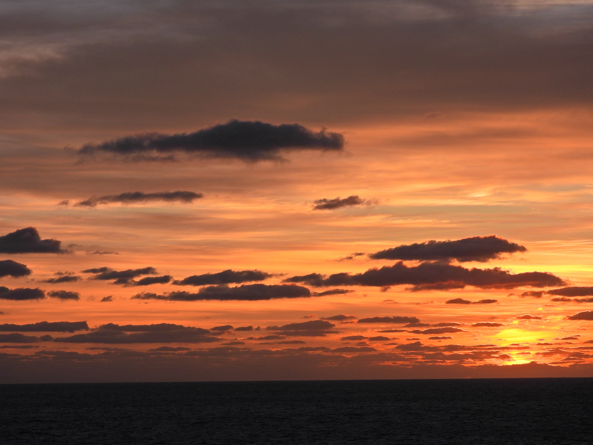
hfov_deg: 15.8
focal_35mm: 125
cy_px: 222
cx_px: 296
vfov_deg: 11.9
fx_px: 2141
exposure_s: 1/800
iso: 100
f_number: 4
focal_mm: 22.3
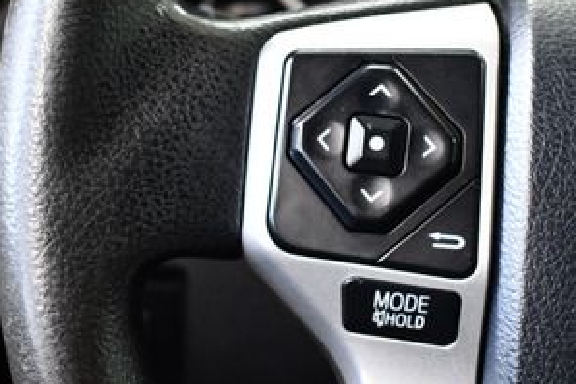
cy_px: 203
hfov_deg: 23.6
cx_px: 298
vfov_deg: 15.9
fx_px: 1377
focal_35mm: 86
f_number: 3.5
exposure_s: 1/60
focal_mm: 20
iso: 3200
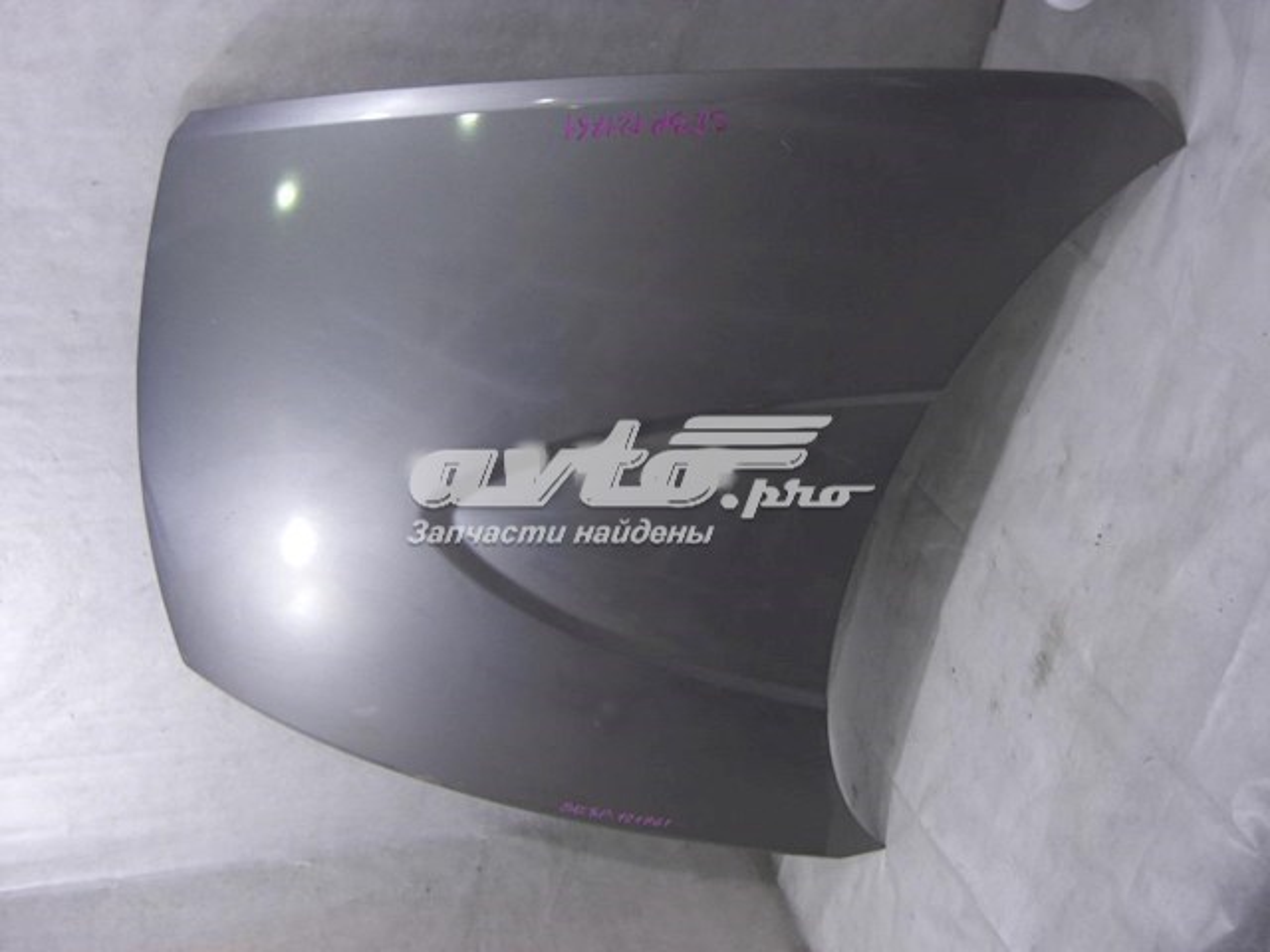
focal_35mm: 38
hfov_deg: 49.0
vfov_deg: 37.7
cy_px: 476
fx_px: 1394
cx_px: 635
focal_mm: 7.9
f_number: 2.8
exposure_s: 1/30
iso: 200
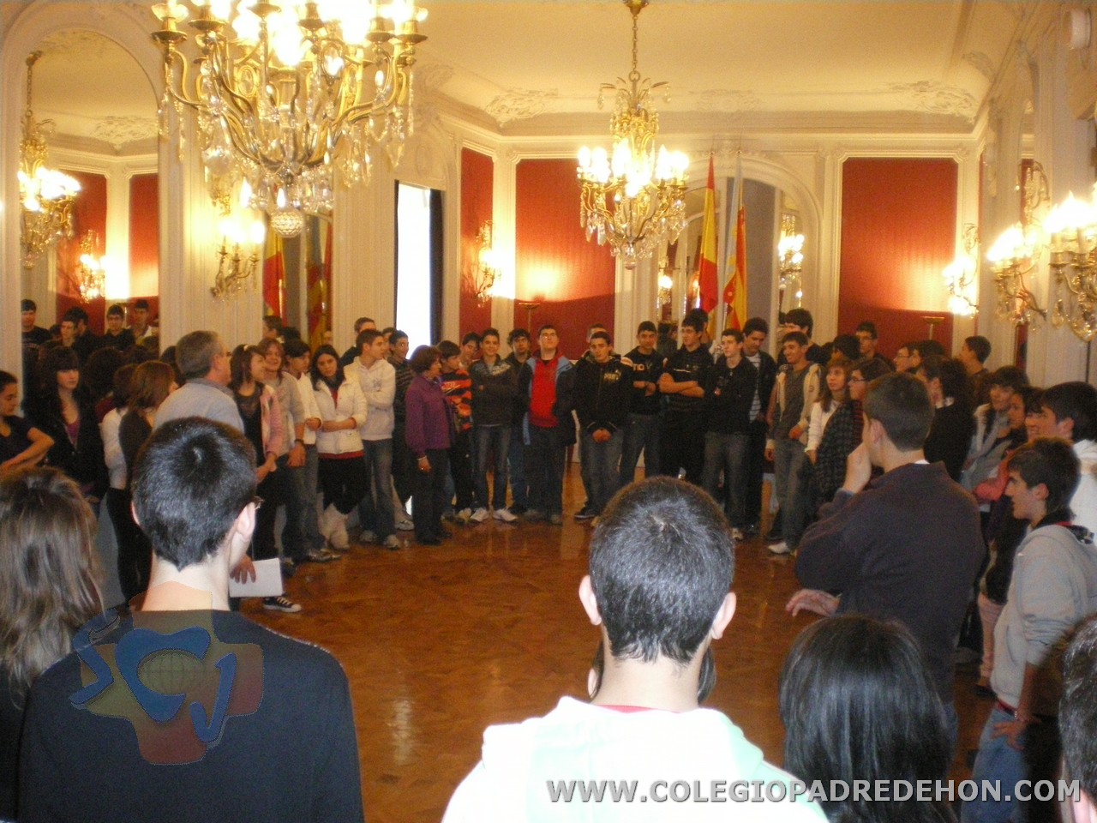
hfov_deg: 51.4
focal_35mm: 36
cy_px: 412
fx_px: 1141
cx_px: 548
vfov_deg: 39.7
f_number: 3.1
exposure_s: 1/50
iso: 800
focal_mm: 6.3
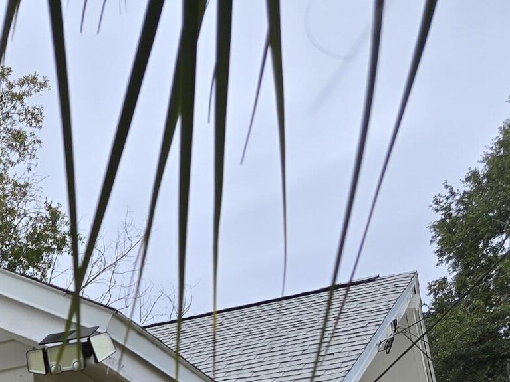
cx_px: -360
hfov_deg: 18.1
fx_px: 1326
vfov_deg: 14.1
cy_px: 739
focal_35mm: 90
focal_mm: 6.3
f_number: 1.7
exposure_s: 1/180
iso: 12
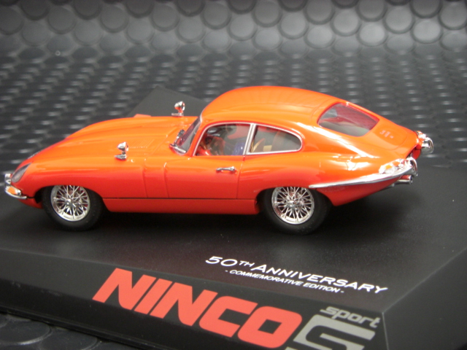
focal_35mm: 104
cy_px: 175
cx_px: 234
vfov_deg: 14.2
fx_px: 1403
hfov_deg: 18.9
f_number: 4.2
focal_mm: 17.3
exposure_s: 1/8
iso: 200
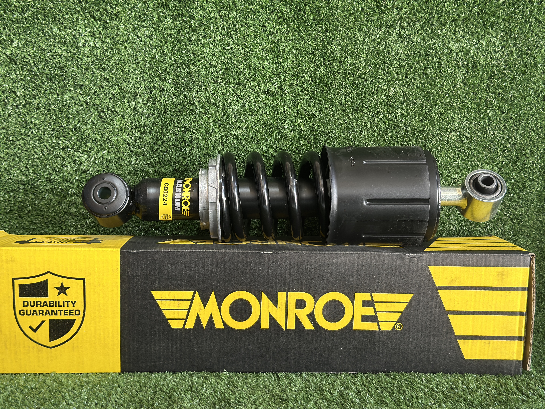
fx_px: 756
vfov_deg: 30.3
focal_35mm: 48
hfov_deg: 39.7
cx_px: 272
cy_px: 204
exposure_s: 1/50
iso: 200
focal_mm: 6.86
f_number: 1.78
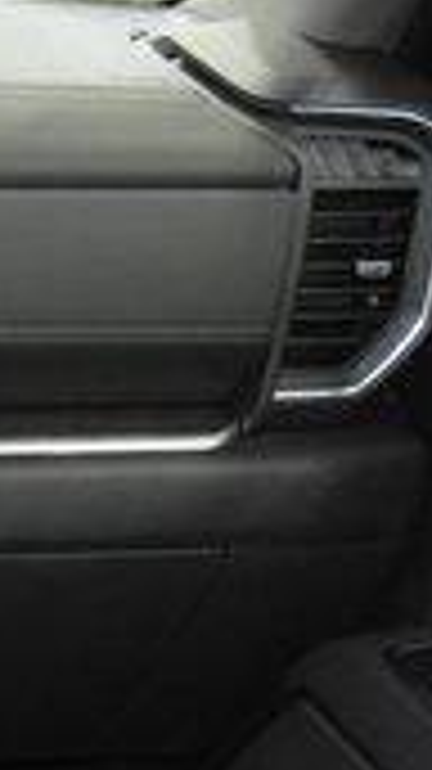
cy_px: 880
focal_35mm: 106
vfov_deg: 19.2
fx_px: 2162
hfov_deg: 9.2
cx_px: -846
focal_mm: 18
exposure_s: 1/60
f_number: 3.5
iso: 3200
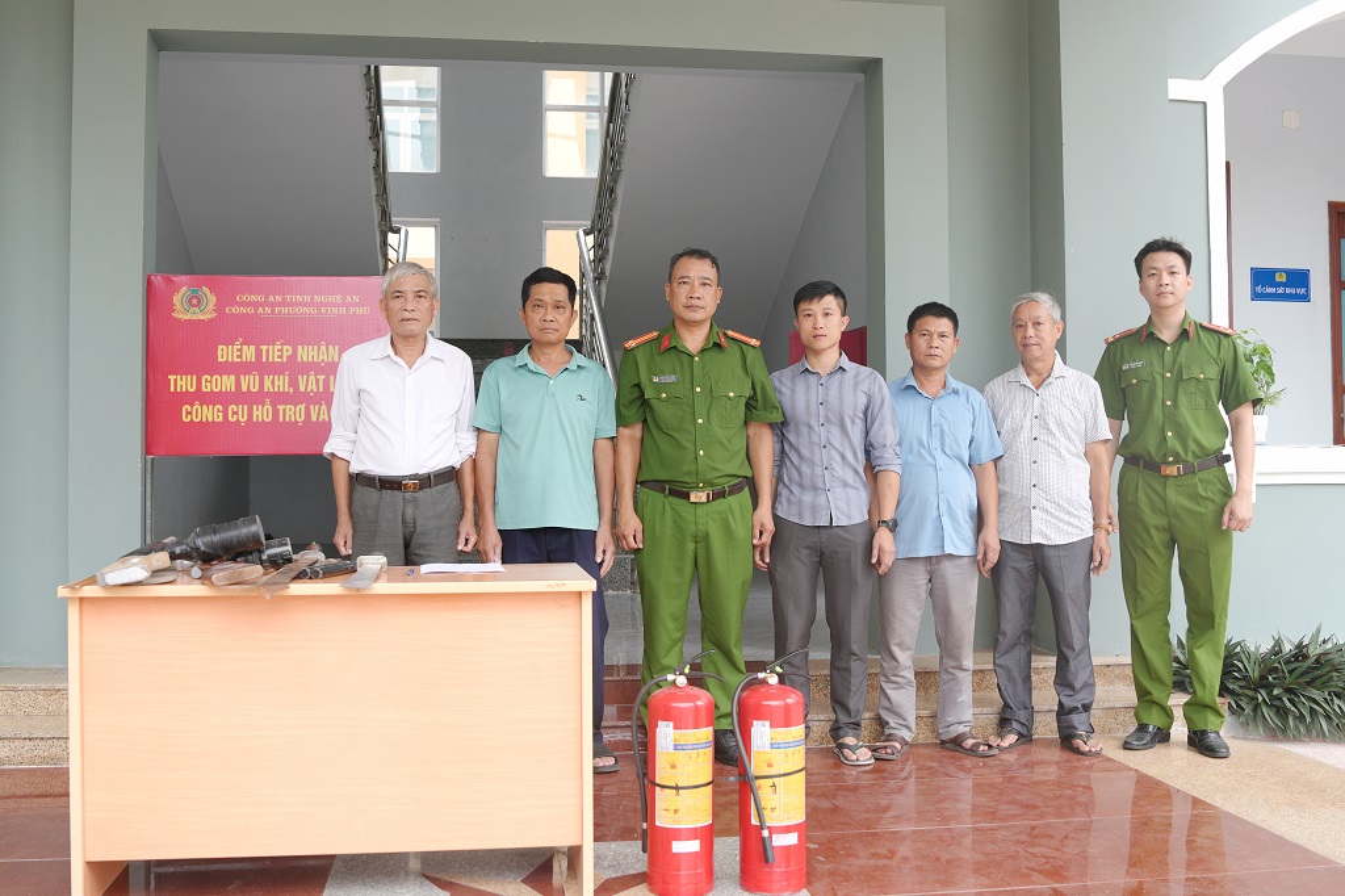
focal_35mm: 36
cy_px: 448
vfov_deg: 36.8
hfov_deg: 53.1
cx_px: 672
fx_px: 1344
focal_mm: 24
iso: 125
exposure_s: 1/160
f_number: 4
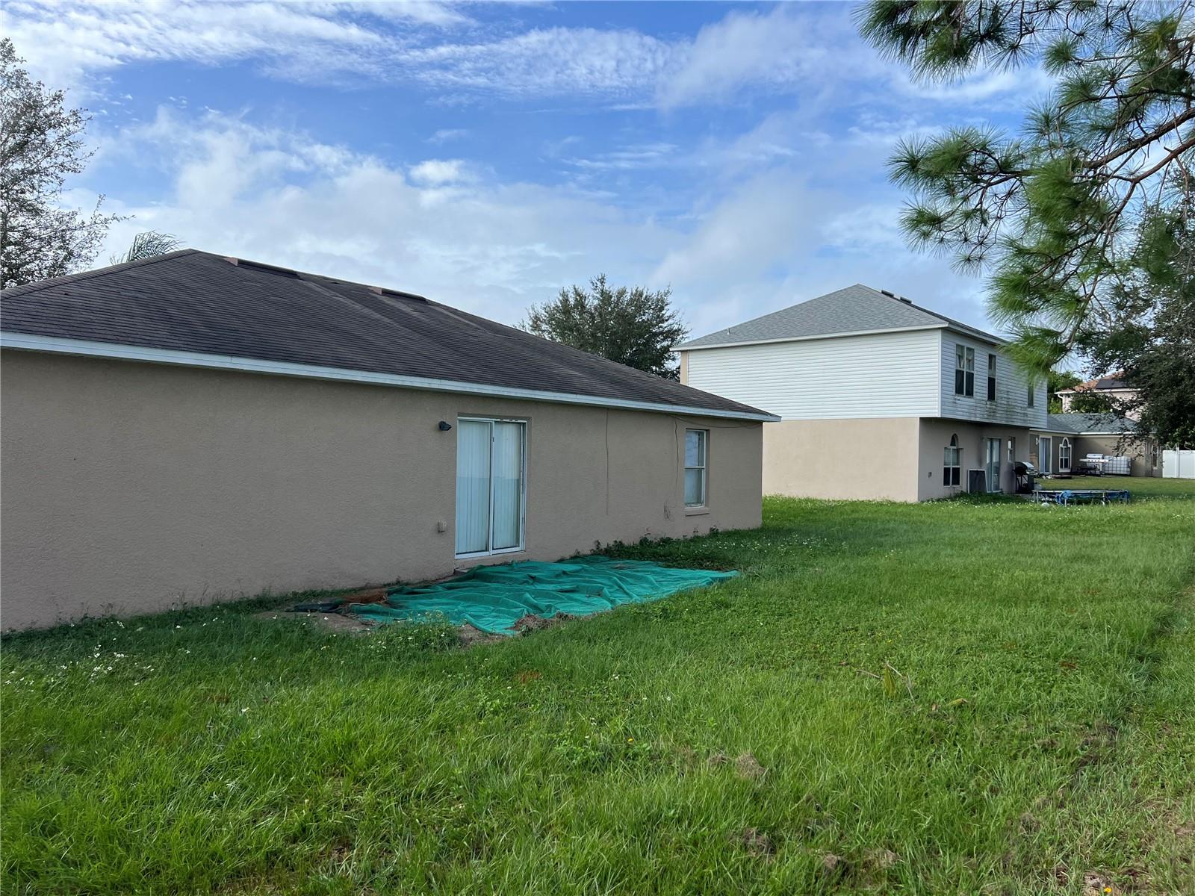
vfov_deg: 53.1
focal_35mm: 26
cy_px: 448
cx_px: 598
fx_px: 898
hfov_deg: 67.3
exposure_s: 1/3460
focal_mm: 5.7
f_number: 1.5
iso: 50
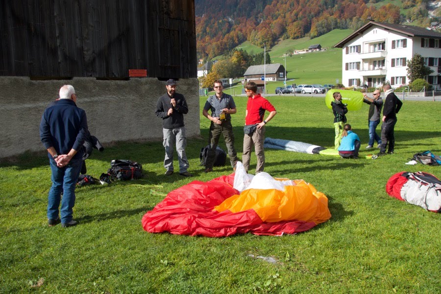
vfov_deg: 38.9
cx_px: 220
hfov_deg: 55.8
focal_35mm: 34
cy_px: 147
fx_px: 416
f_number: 5
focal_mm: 12.78
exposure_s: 1/400
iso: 125
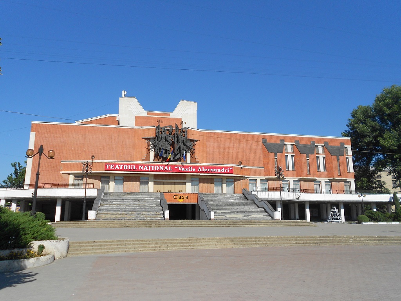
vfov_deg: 48.2
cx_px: 200
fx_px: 336
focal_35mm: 29
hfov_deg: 61.7
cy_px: 150
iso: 80
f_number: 3.4
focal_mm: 5.1
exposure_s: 1/1500
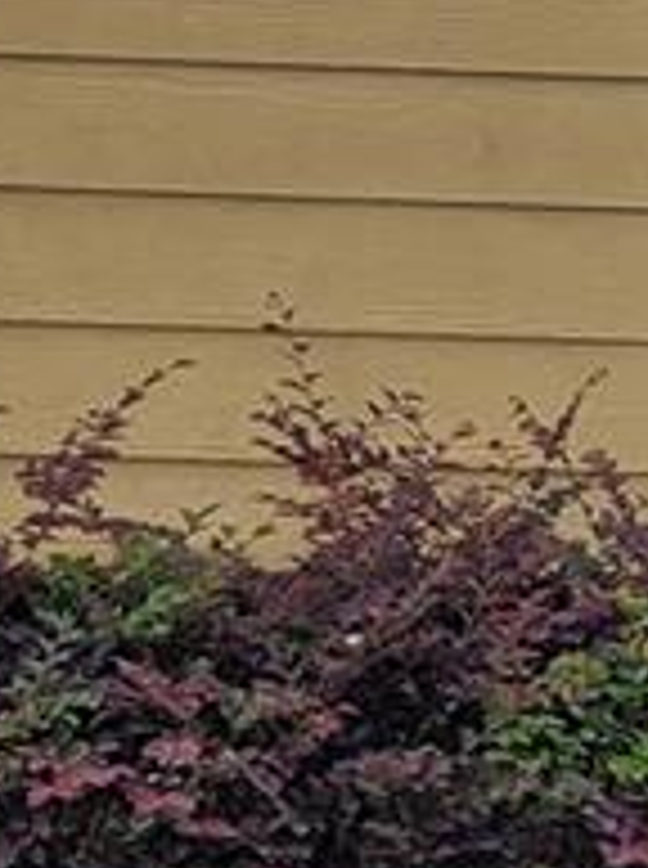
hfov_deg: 9.0
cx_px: -130
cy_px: 180
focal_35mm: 162
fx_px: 4057
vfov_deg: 12.2
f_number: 1.8
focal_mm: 5.4
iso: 40
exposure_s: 1/1956
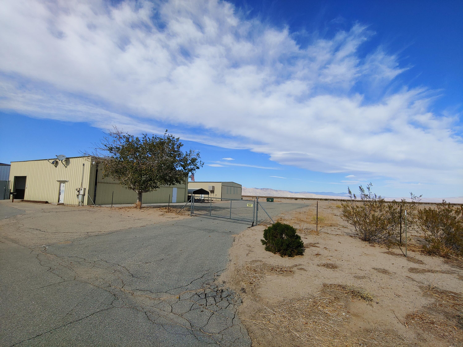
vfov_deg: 78.1
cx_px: 232
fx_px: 214
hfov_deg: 94.5
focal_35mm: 16
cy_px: 174
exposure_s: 1/1515
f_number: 1.9
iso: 50
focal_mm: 2.18
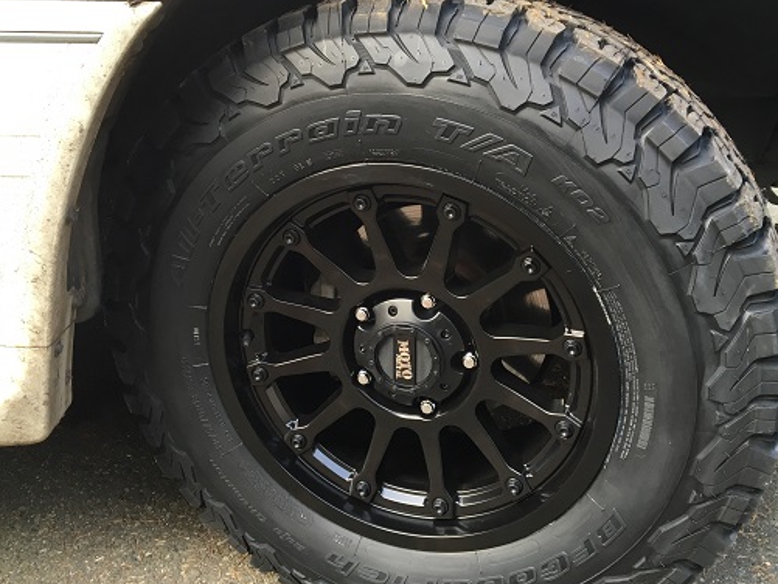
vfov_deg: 40.7
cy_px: 269
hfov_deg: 52.6
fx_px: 787
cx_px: 384
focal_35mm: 35
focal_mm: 4.15
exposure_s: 1/30
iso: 25
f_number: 2.2
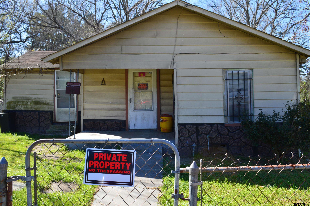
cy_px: 103
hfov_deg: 62.0
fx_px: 258
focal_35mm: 30
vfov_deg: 43.5
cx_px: 155
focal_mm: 20
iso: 400
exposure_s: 1/250
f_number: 10
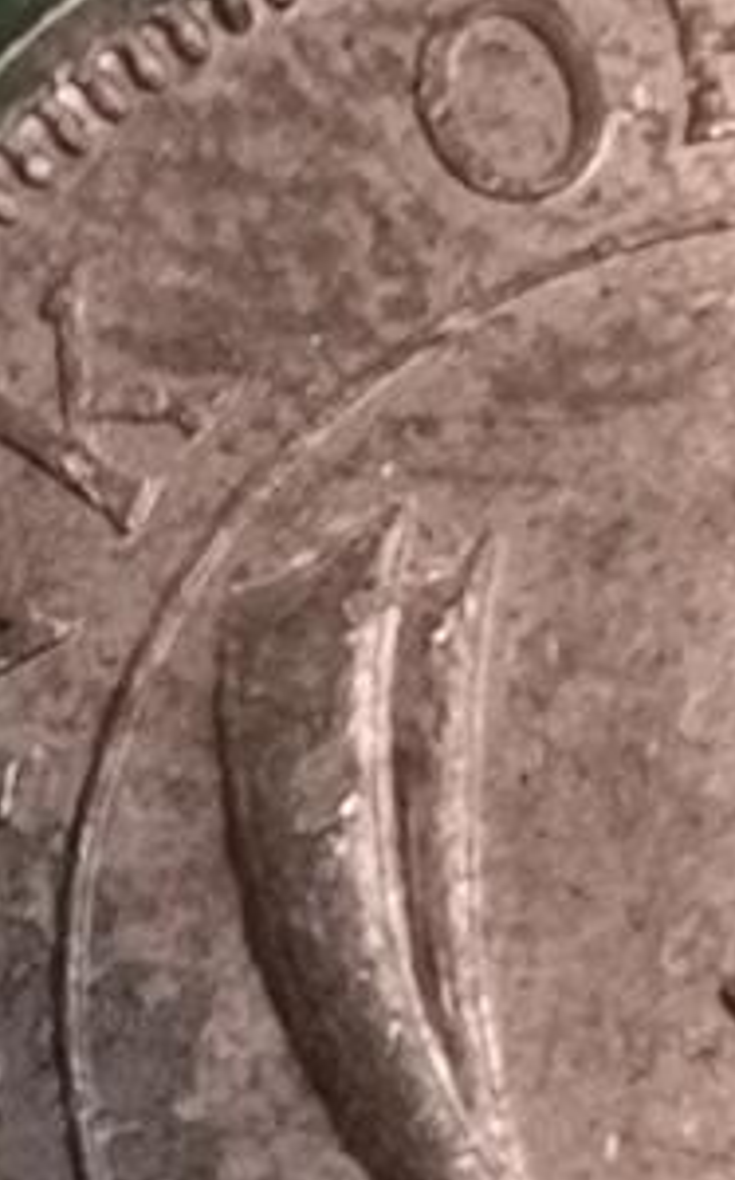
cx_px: 696
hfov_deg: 4.0
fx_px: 10629
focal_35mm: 331
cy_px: 1074
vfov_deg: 6.3
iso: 320
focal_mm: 4.75
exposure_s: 1/30
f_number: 1.8
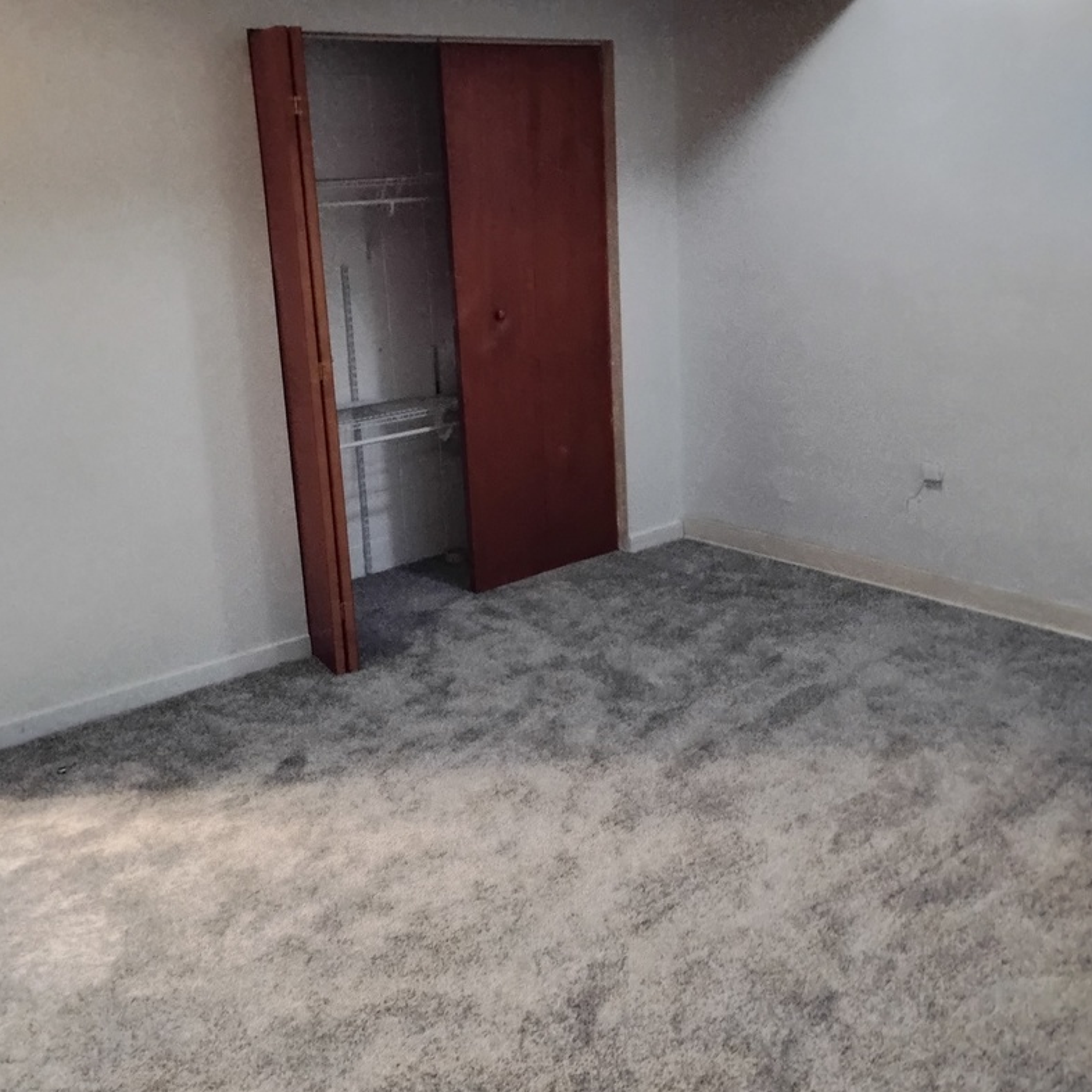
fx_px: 1213
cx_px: 536
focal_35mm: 34
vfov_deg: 48.4
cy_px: 483
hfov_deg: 48.4
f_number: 1.8
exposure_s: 1/20
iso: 3769
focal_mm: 4.26
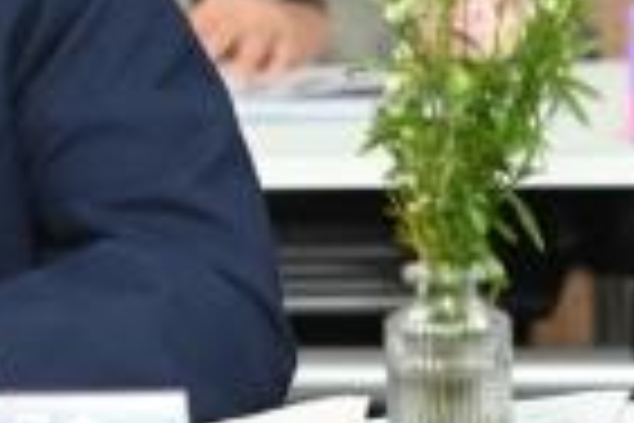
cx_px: -360
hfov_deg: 4.0
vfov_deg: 2.7
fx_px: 9016
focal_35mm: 512
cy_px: -200
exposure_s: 1/200
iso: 1600
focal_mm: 120
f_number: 4
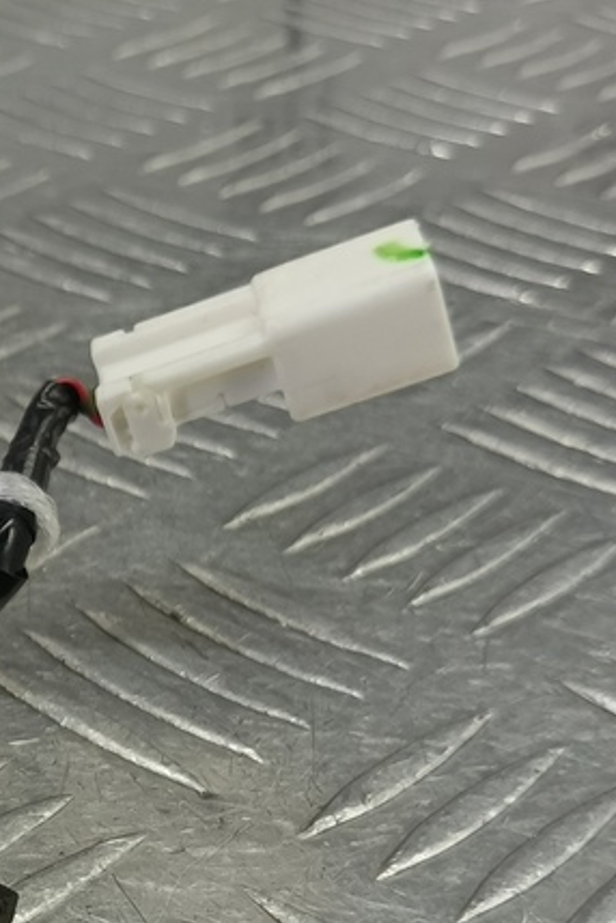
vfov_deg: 29.4
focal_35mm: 67
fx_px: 1720
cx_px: -198
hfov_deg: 18.8
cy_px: 740
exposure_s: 1/50
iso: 112
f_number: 1.6
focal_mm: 4.11
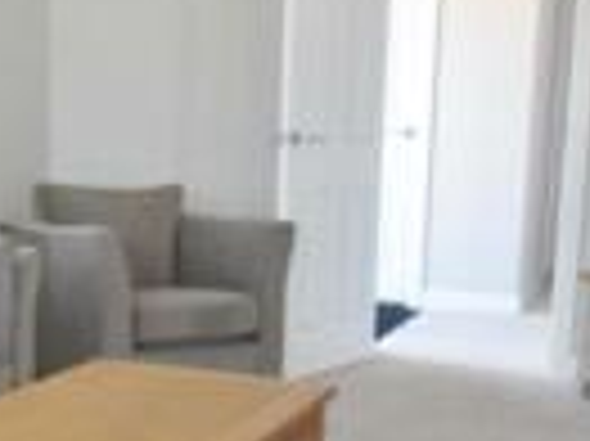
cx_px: -9
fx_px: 1073
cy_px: 322
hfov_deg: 28.7
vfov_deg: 23.1
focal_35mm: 63
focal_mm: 12
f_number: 3.5
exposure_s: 1/250
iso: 640
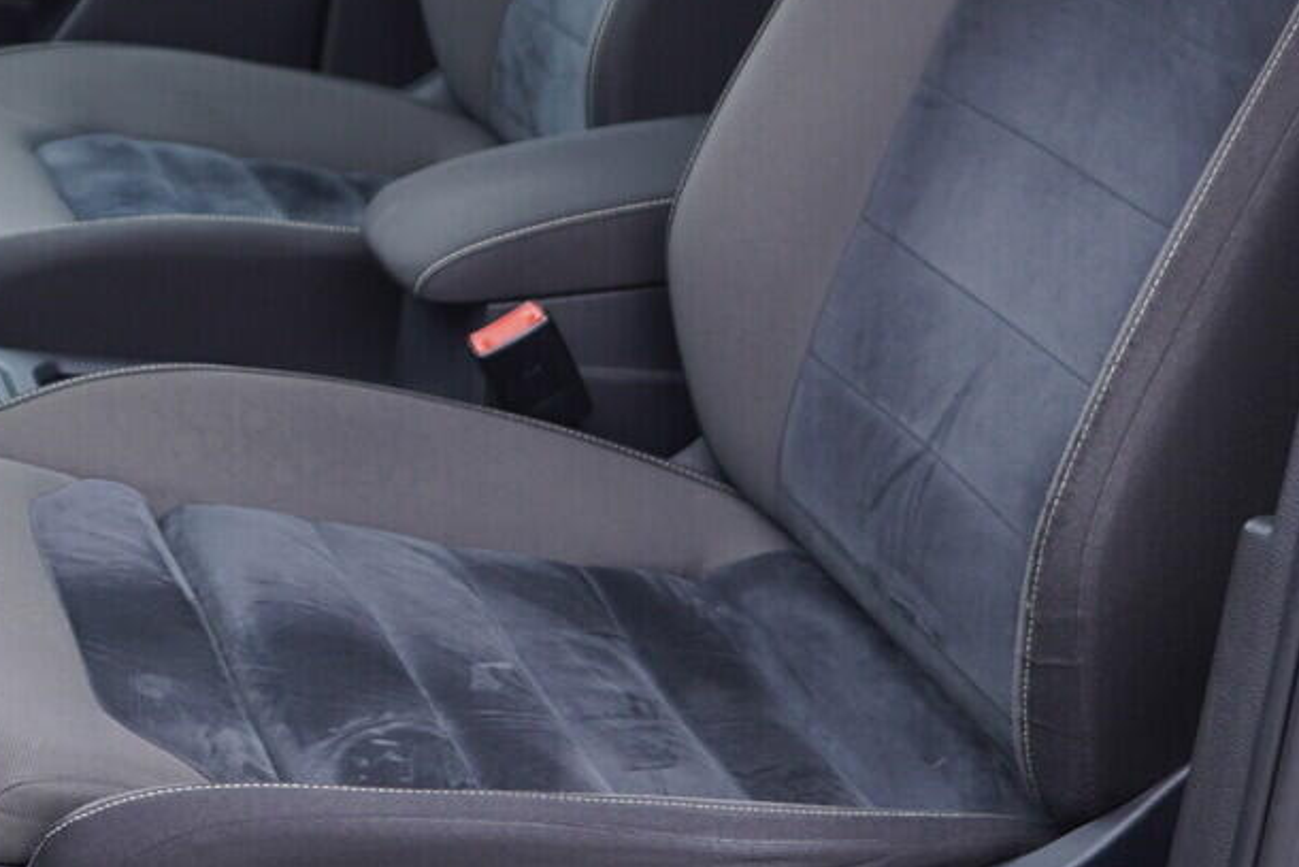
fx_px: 3068
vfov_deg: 15.8
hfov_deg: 23.5
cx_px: 209
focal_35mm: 85
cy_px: 21
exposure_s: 1/40
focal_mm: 24
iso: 160
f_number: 2.8
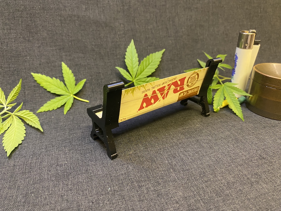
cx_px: 140
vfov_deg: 53.0
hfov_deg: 67.3
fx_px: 211
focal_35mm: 26
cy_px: 106
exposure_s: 1/33
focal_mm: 4.25
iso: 500
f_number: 1.8
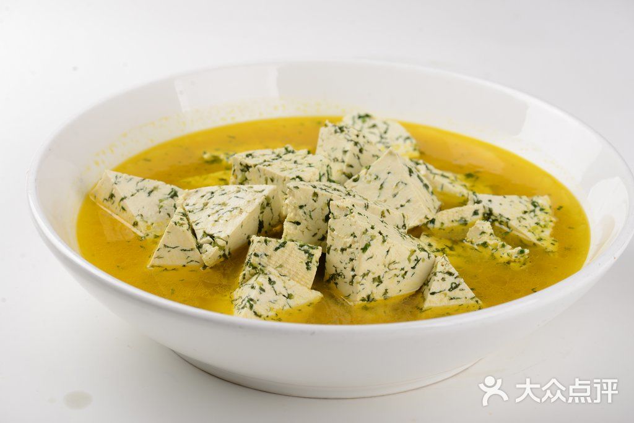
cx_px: 317
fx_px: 1850
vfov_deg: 13.1
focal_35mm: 105
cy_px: 212
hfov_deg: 19.4
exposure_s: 1/125
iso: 100
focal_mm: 105
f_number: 9
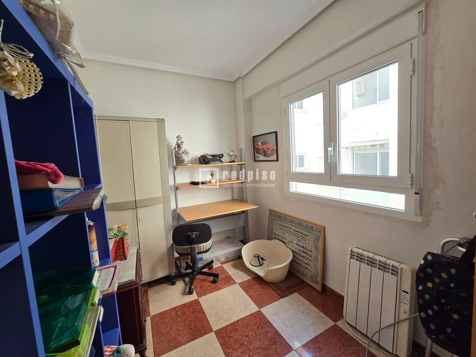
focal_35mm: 13
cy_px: 178
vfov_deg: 89.9
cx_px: 238
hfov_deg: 106.2
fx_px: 179
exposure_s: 1/100
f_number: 2.2
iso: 160
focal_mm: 2.2
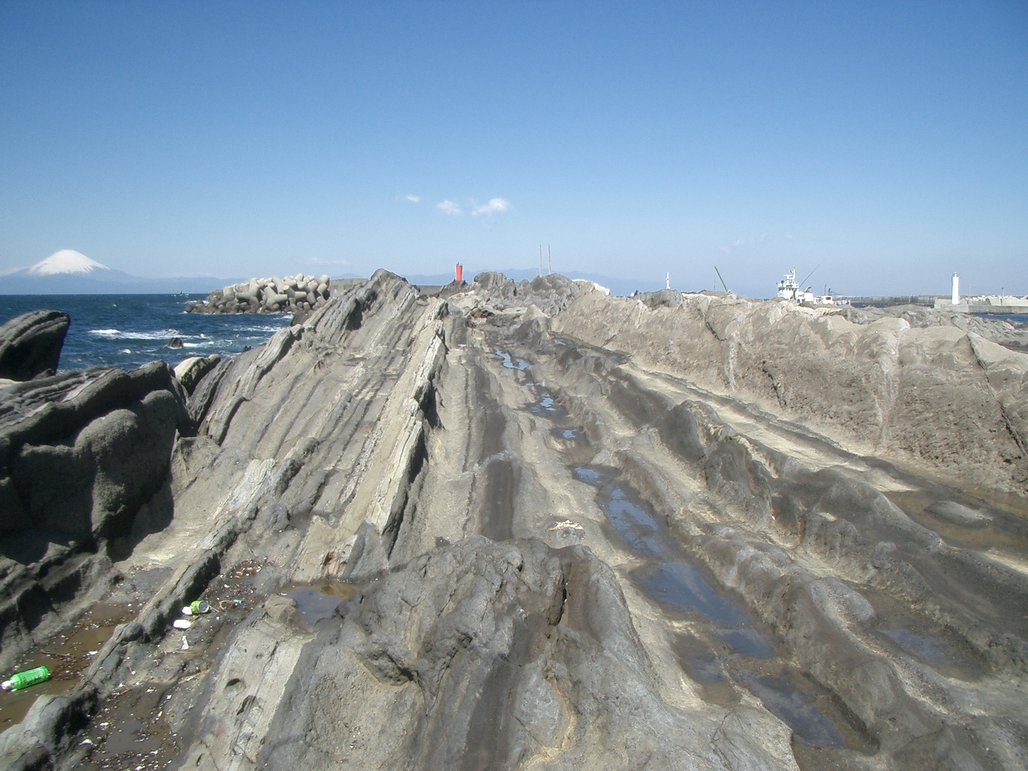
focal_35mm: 35
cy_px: 386
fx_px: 1039
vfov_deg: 40.7
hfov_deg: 52.6
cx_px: 514
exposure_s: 1/400
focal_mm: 5.8
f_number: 4.3
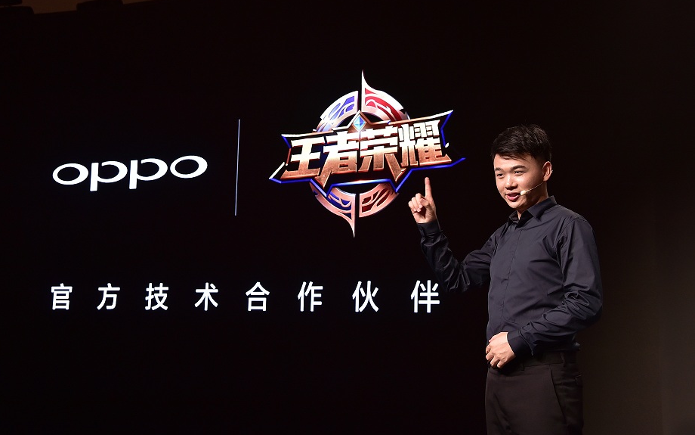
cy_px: 222
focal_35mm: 45
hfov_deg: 44.4
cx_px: 347
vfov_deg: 28.6
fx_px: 852
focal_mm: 44
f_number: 5.6
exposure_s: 1/200
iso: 1600
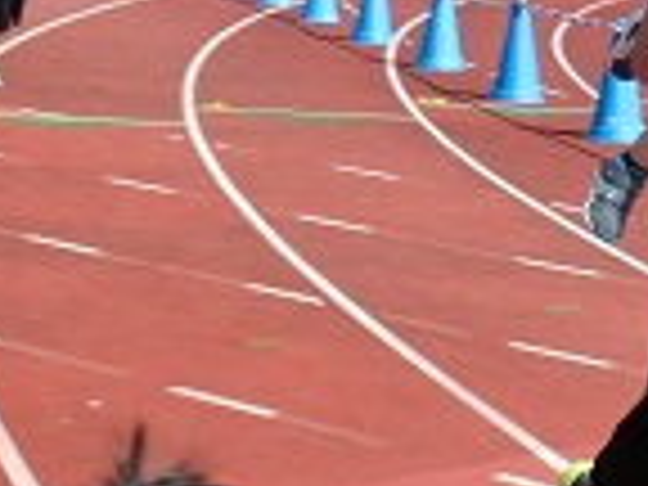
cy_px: 36
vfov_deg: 11.8
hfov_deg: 15.1
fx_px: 2340
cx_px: 819
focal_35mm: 125
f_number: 9.7
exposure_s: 1/125
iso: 100
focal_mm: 7.9
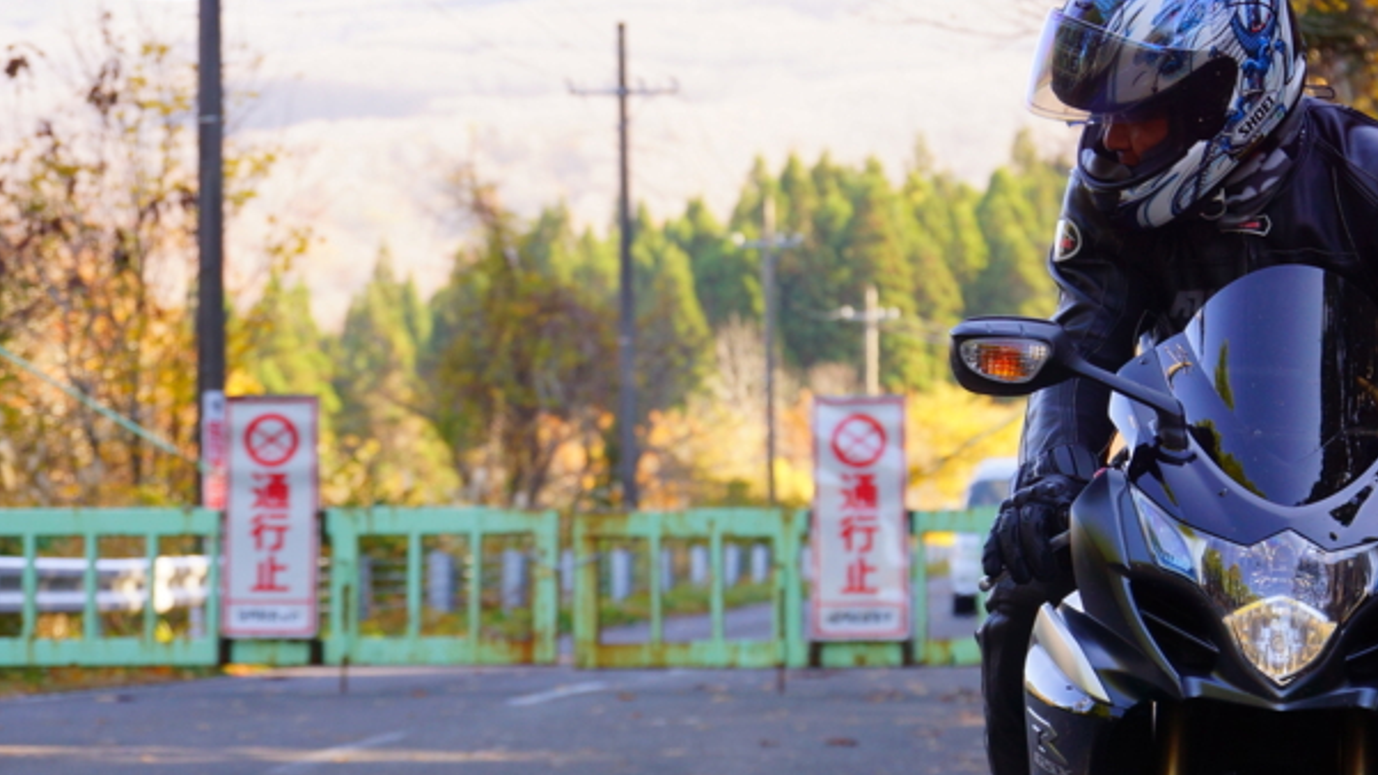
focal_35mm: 159
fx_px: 5809
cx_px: 894
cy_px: 446
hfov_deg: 13.5
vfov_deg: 7.6
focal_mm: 76
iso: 200
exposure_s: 1/125
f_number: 5.6
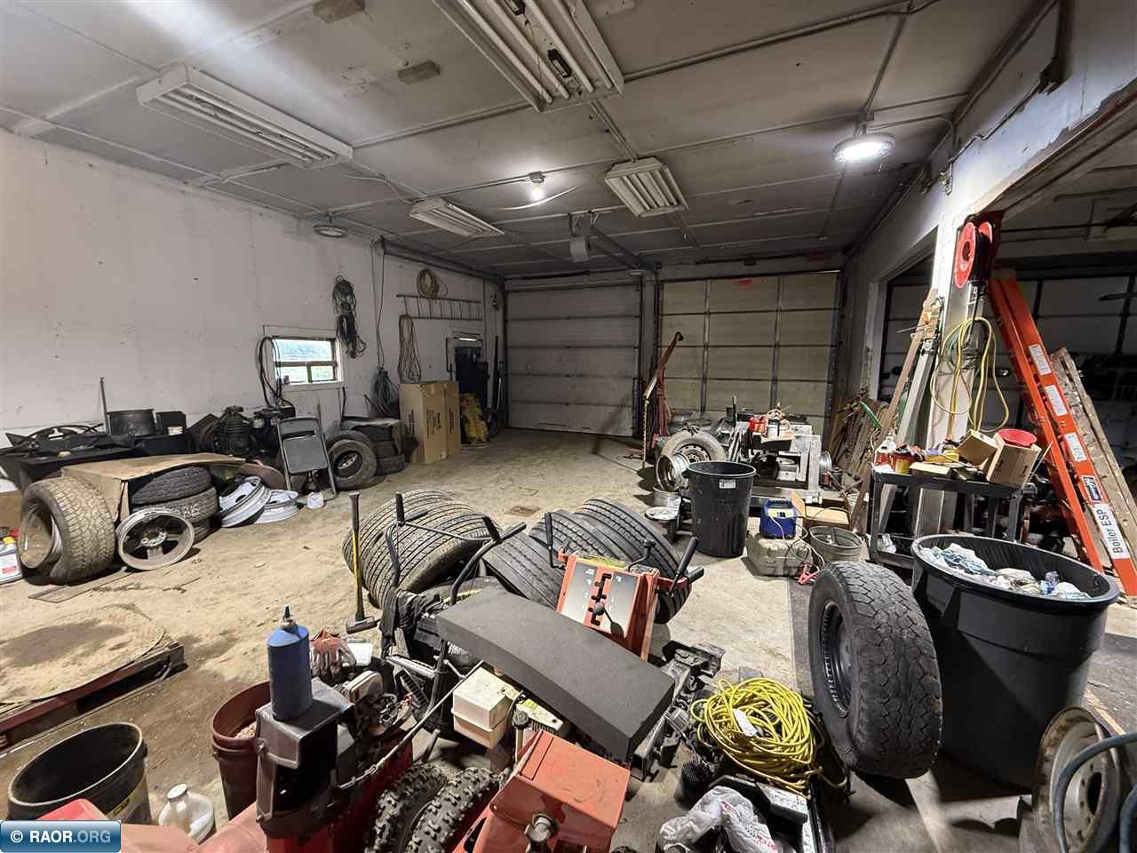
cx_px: 568
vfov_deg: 85.7
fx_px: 460
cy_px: 426
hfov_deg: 102.1
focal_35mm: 14
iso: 400
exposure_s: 1/60
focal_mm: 2.22
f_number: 2.2
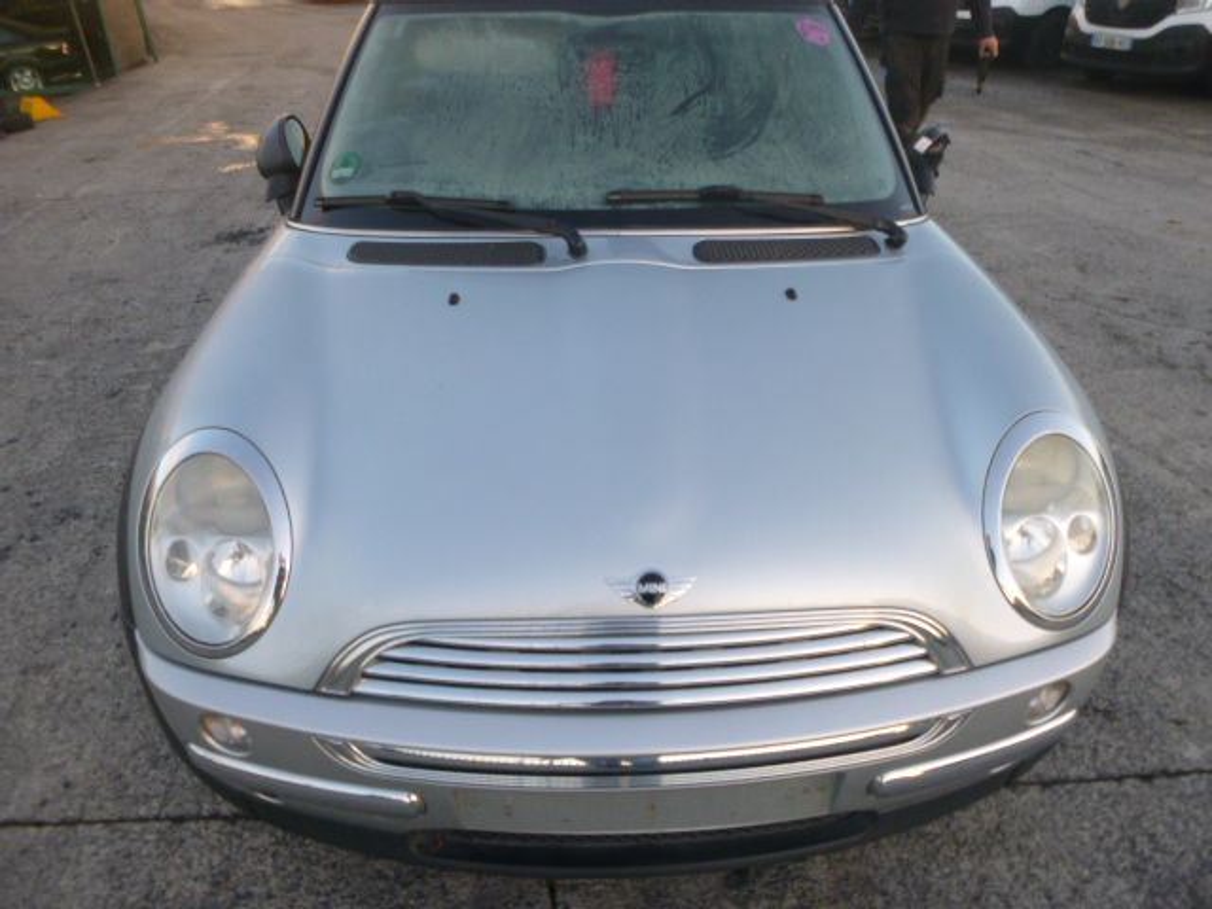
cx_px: 606
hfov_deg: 69.4
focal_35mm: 25
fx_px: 875
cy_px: 454
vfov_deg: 54.9
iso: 160
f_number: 3.9
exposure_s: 1/60
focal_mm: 4.5
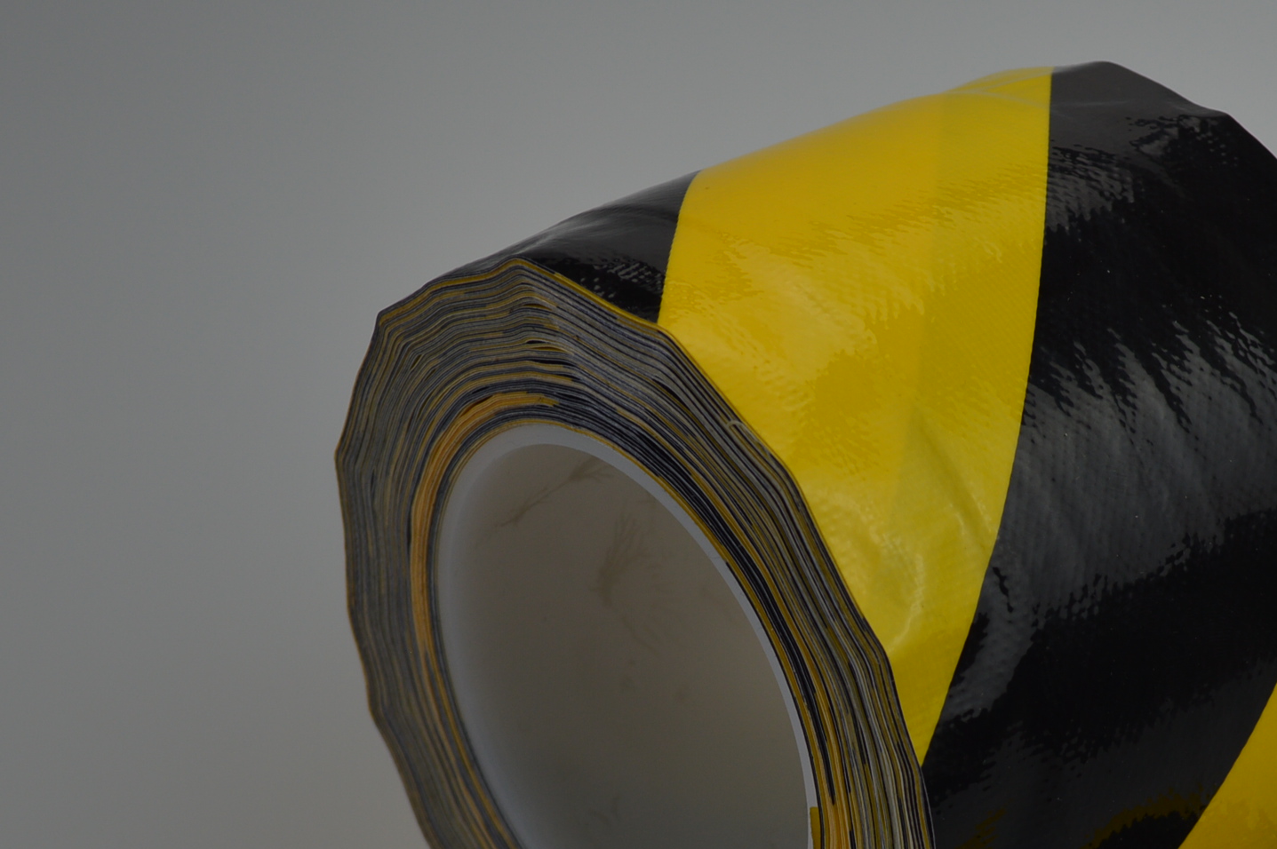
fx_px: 4005
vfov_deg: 12.0
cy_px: 831
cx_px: 938
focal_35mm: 113
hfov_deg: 18.0
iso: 100
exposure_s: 1/80
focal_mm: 36
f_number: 6.3
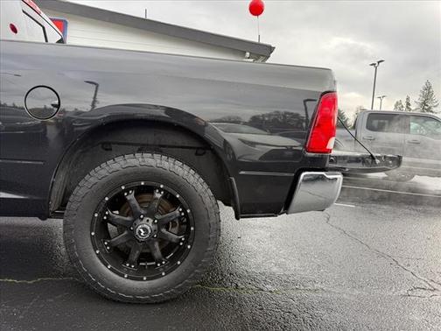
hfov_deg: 71.6
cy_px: 166
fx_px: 306
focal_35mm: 24
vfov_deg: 56.8
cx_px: 220
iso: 80
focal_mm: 6.76
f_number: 1.78
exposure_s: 1/338
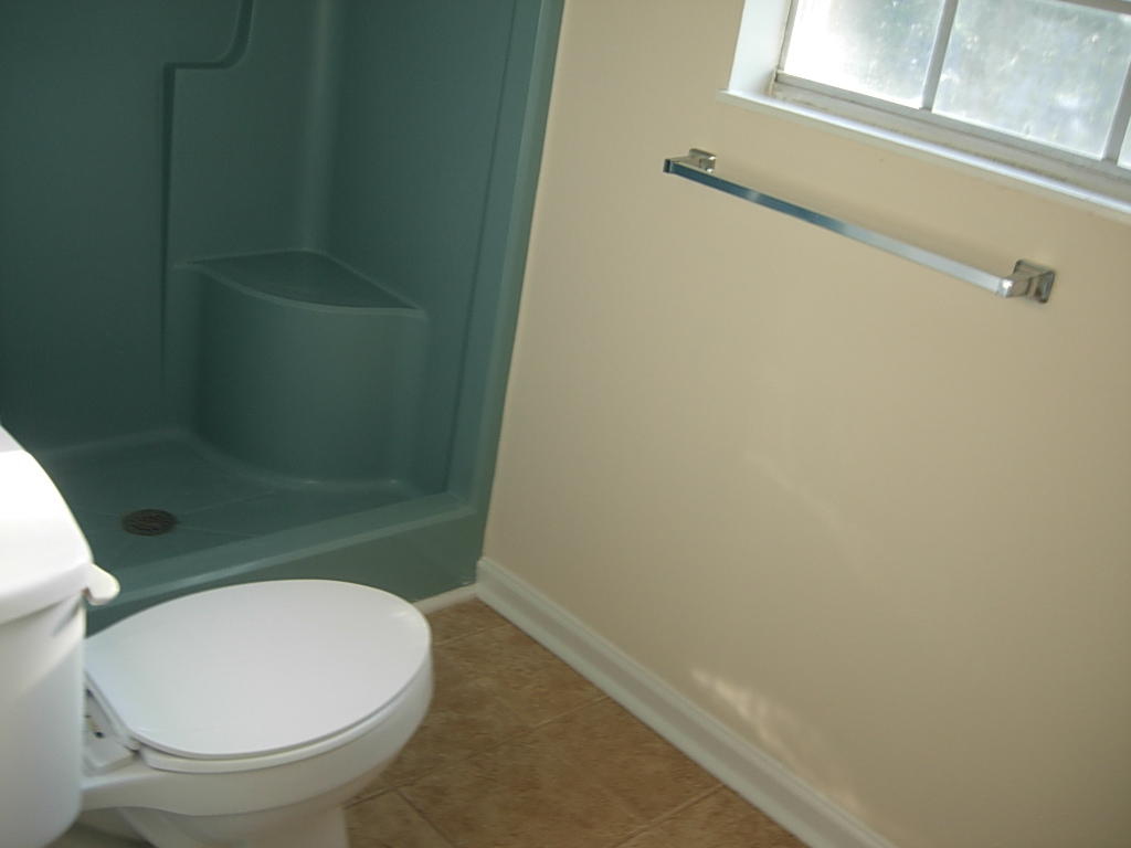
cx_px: 566
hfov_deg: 51.4
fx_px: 1176
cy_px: 424
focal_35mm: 36
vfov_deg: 39.7
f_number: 2.7
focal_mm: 7.5
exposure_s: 1/23.9
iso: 50
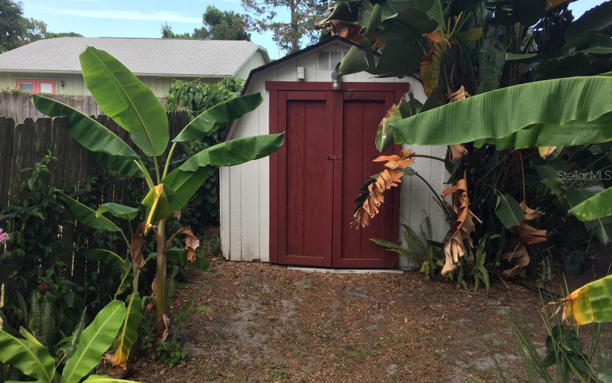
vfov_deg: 40.6
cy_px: 175
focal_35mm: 31
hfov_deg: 61.2
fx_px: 517
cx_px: 305
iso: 32
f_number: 2.2
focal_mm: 4.15
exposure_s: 1/347
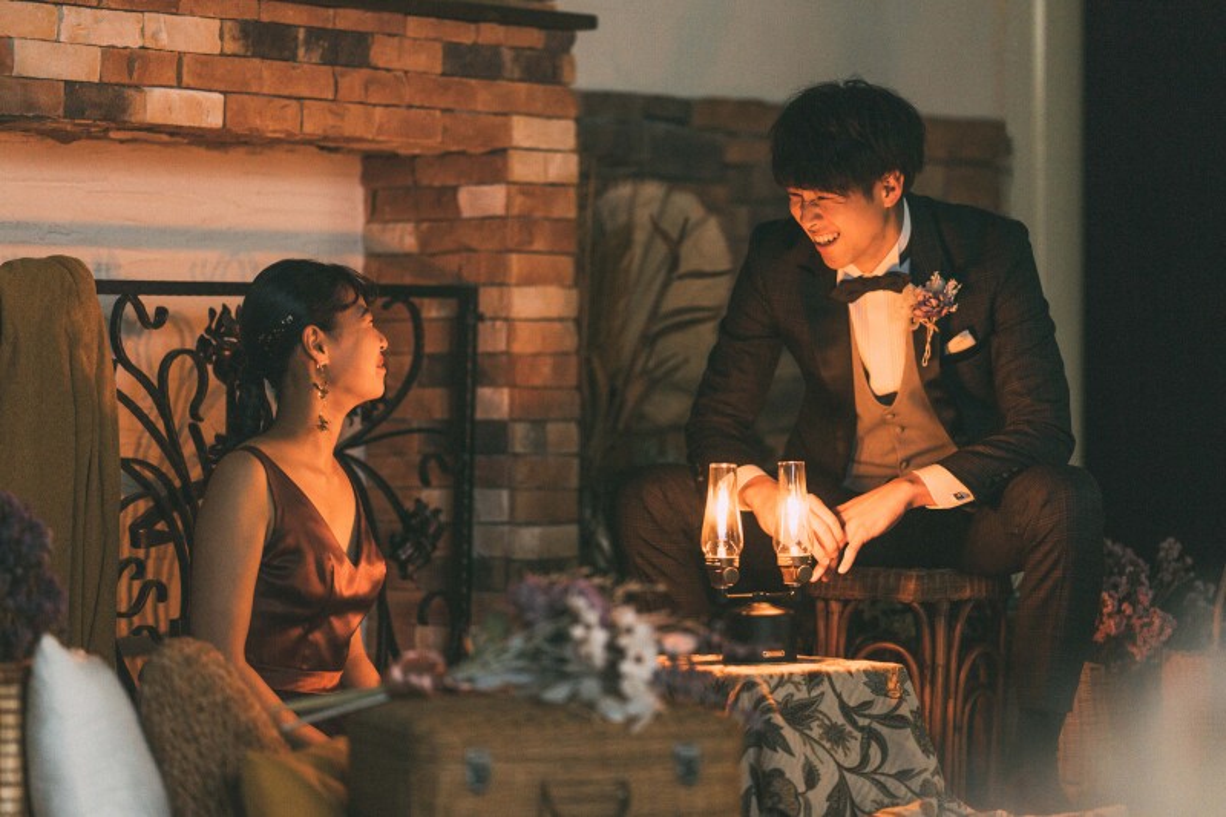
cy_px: 408
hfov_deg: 15.2
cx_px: 613
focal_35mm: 135
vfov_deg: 10.2
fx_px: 4596
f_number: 1.8
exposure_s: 1/100
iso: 800
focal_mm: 135
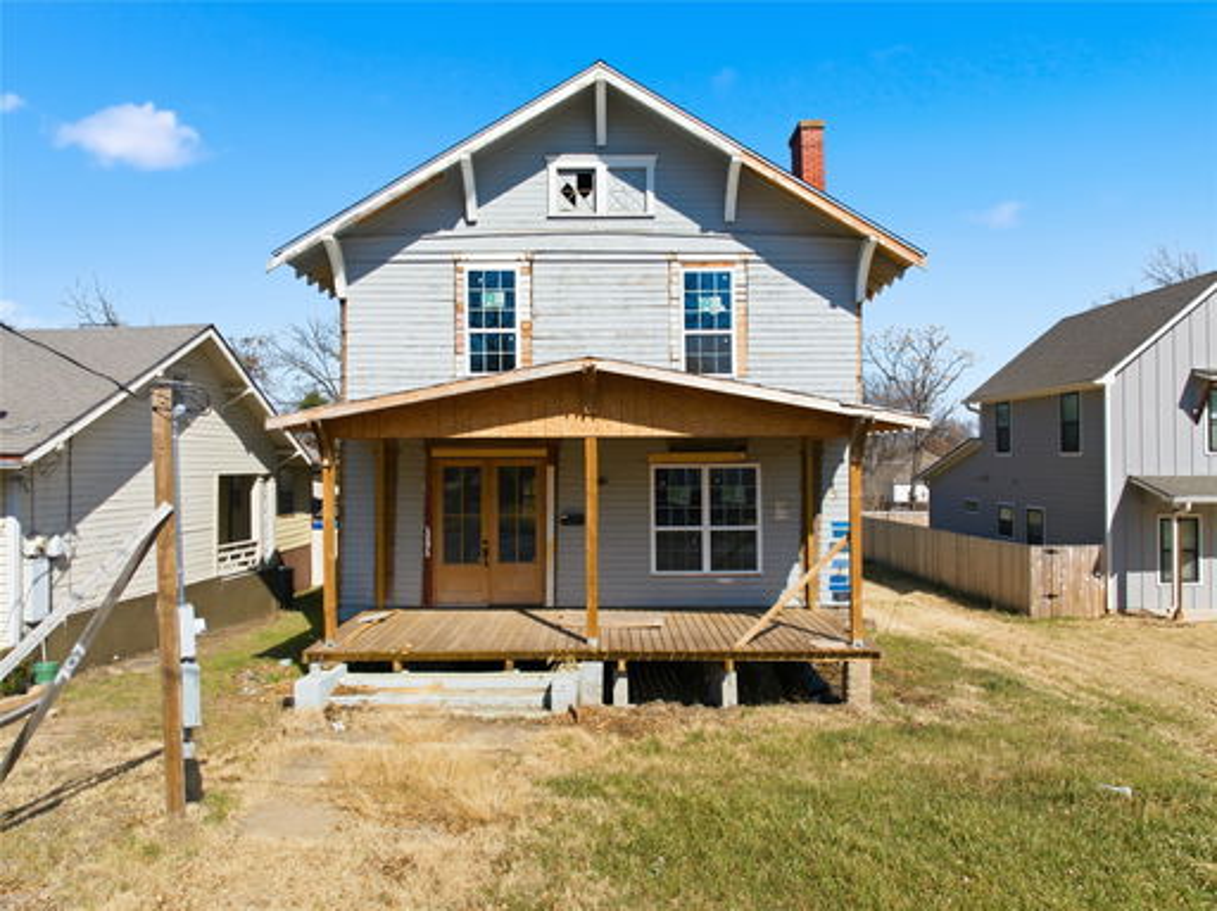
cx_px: 608
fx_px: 843
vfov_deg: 56.7
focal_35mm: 24
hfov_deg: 71.6
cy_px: 456
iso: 100
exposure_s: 1/2000
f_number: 2.8
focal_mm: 12.3
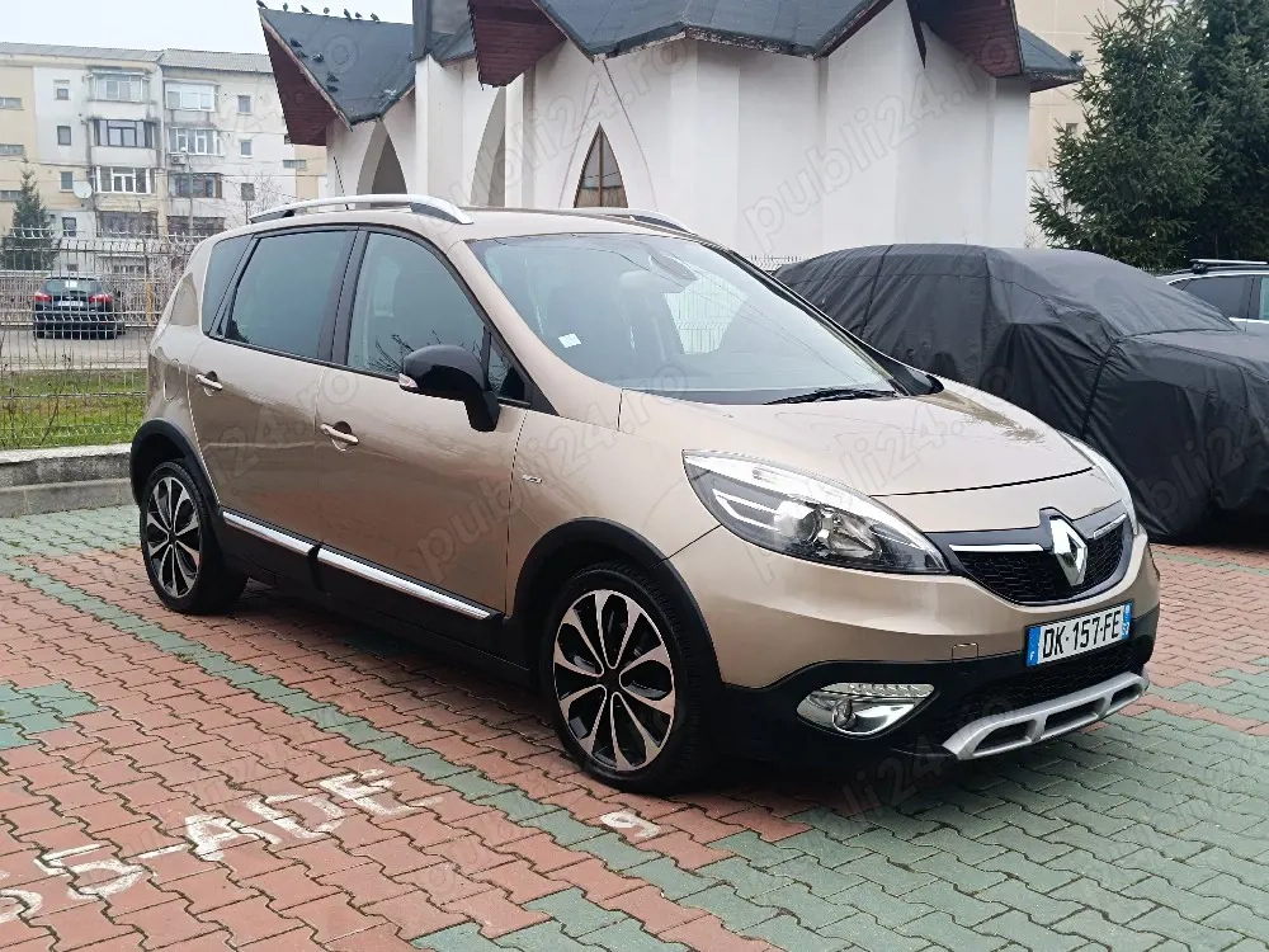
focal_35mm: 24
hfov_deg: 71.6
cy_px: 476
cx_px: 634
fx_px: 880
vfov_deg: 56.8
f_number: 1.88
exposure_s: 1/164
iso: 51
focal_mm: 5.59
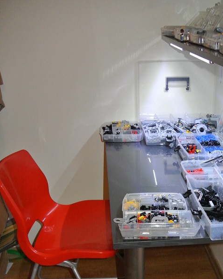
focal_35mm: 47
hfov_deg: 31.6
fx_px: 388
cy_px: 240
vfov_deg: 37.5
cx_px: 160
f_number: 3.5
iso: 1400
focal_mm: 11
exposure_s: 1/60
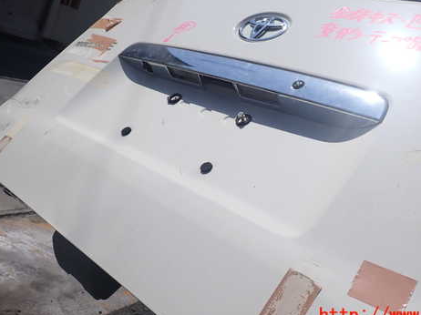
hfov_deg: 47.6
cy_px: 123
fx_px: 474
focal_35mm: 39
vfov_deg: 36.6
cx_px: 252
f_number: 9
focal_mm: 5.4
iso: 100
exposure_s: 1/400
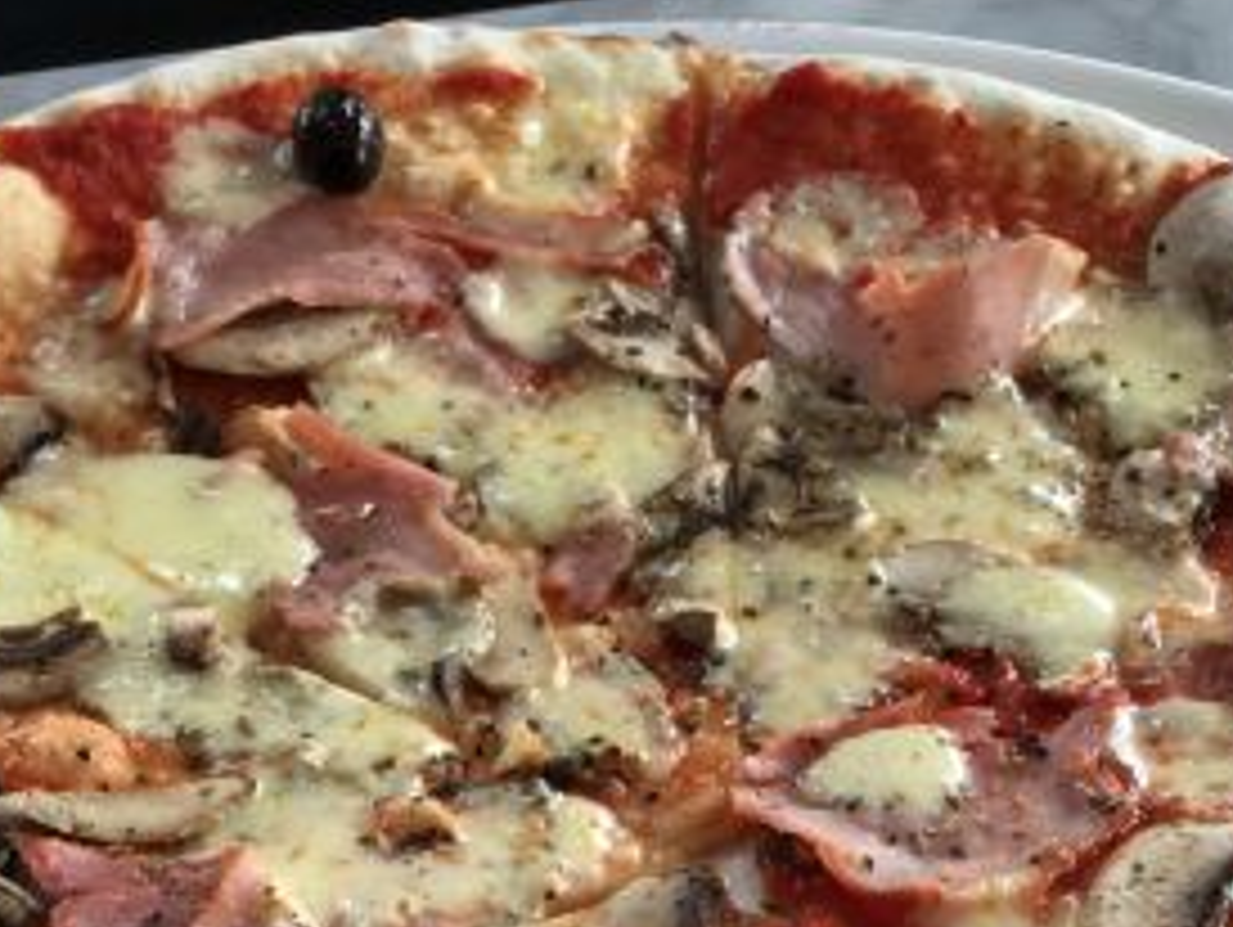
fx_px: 2638
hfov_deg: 26.3
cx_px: 716
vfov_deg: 18.9
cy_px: 1109
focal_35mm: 74
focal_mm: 4.15
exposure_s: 1/50
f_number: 2.2
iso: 25
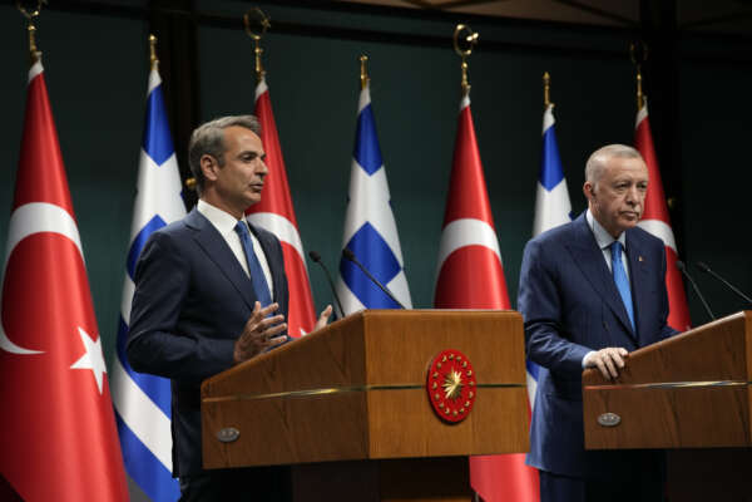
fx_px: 3906
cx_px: 376
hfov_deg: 11.0
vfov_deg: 7.3
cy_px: 251
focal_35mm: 187
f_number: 5.6
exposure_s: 1/100
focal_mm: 187
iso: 1600
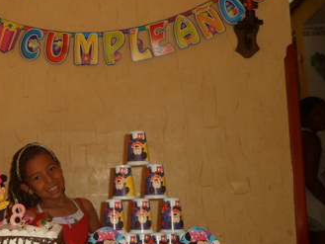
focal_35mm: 70
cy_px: 98
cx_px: 21
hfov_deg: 26.6
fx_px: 657
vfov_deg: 21.0
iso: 100
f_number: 3.8
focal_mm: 6.6
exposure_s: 1/45
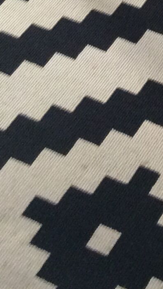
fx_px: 992
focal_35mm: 129
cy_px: -76
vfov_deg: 15.9
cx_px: 308
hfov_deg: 8.9
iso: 200
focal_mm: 3.3
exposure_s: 1/25
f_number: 2.4
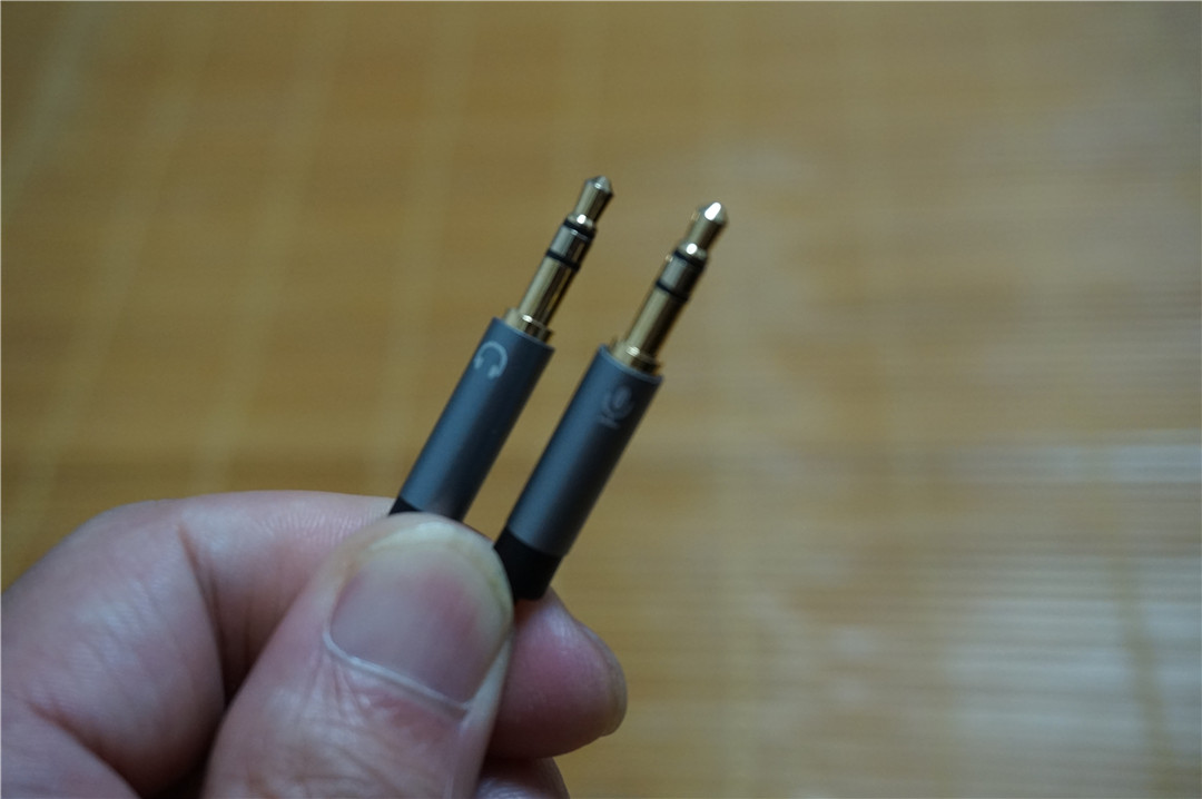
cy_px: 400
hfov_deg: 37.9
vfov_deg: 25.7
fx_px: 1751
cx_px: 601
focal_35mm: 52
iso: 1250
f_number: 5.6
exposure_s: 1/60
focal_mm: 35
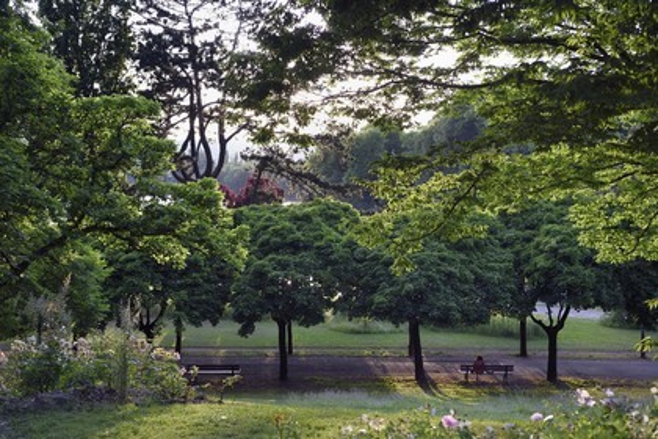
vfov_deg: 27.0
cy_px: 220
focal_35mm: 50
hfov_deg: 39.6
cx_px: 329
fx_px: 914
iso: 200
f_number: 4.5
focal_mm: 50
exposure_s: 1/160
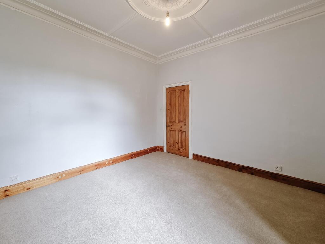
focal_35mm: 13
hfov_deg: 106.2
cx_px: 162
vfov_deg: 89.9
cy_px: 122
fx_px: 122
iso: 160
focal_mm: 2.2
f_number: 2.2
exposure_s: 1/50
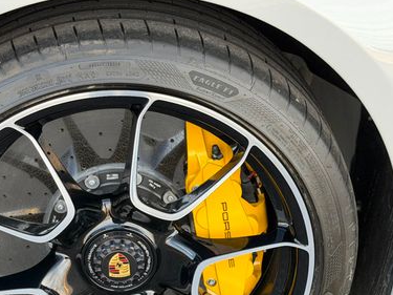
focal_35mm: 82
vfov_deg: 17.8
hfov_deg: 23.7
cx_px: 131
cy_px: 230
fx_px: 931
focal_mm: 6.76
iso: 80
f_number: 1.78
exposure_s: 1/320
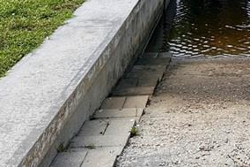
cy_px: -140
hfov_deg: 21.8
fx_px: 625
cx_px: 247
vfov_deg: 13.5
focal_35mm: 90
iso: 80
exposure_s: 1/5525
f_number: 1.78
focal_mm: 6.86
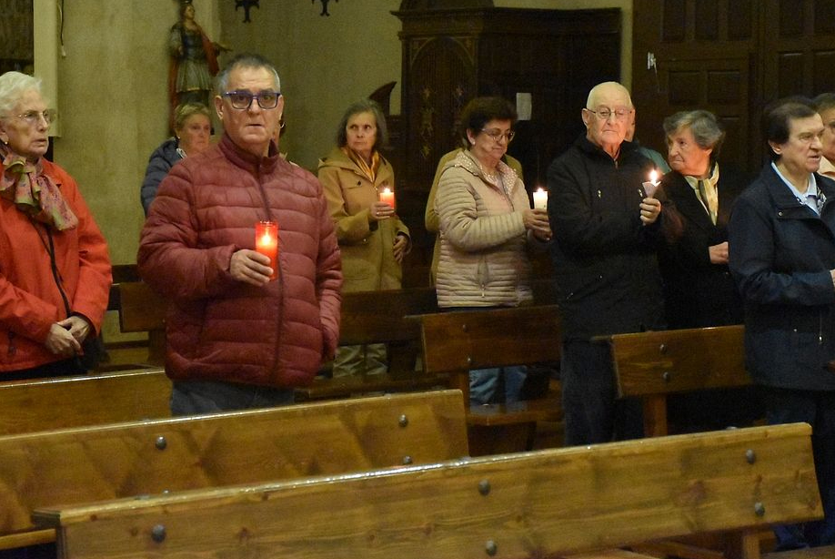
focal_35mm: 98
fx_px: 2275
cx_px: 355
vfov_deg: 14.0
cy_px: 231
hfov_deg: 20.8
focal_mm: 50
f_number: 4.8
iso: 12800
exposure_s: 1/50
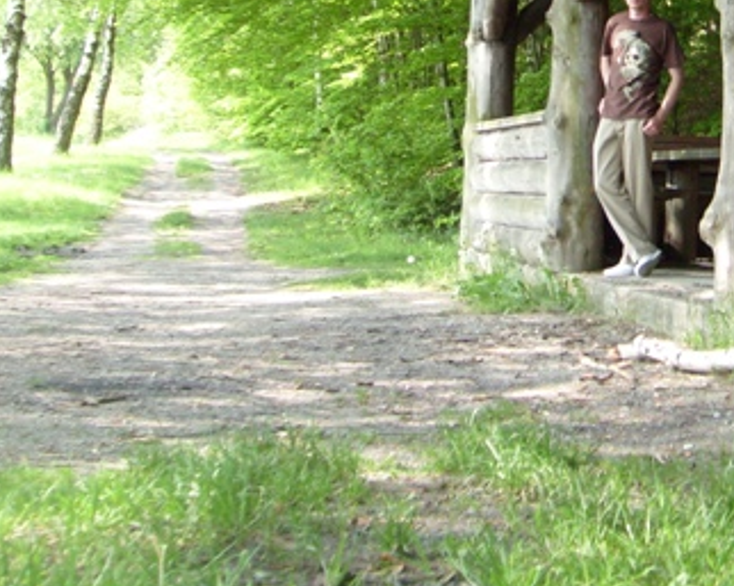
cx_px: 618
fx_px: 1476
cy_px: 50
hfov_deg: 27.2
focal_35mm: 68
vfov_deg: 21.9
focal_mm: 5.8
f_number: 2.8
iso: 80
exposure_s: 1/125
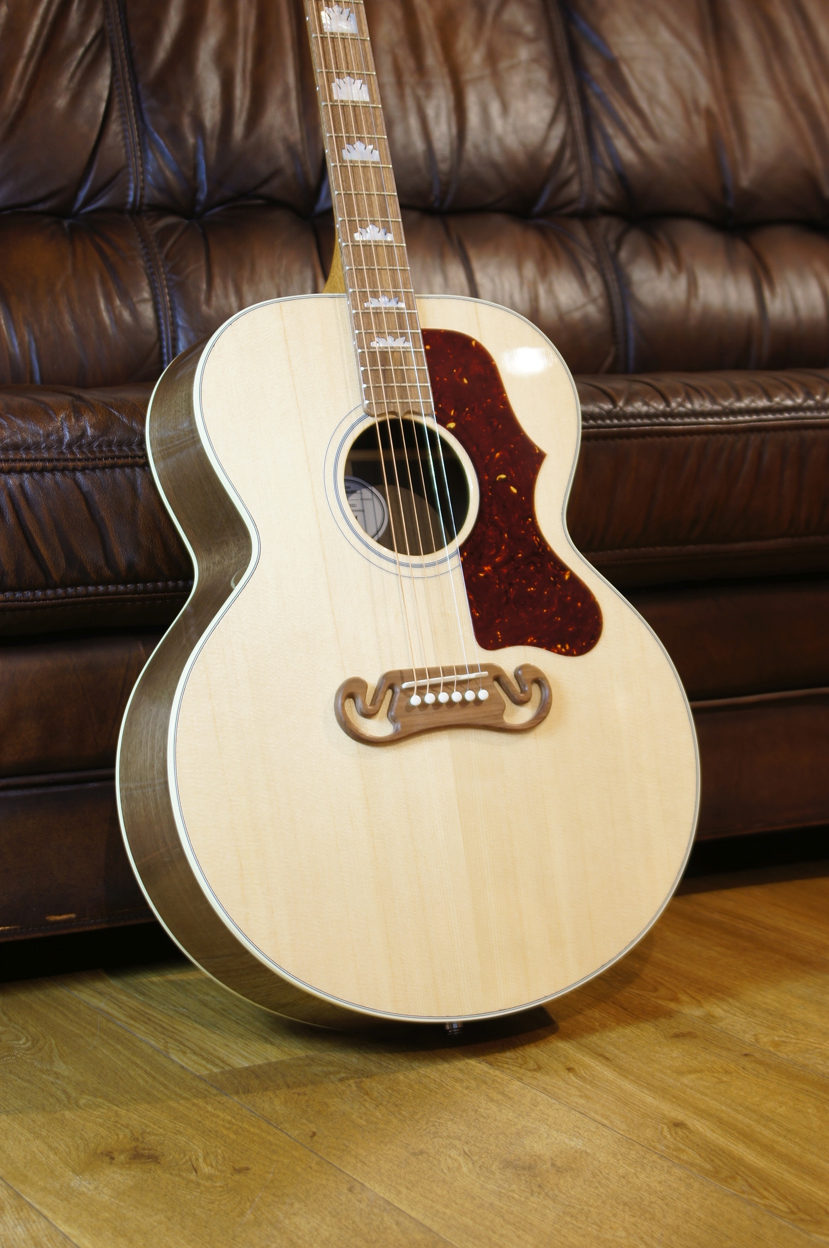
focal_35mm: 75
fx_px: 2597
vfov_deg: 27.0
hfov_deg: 18.1
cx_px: 414
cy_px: 624
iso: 100
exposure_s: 1/10
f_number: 4.5
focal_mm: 50
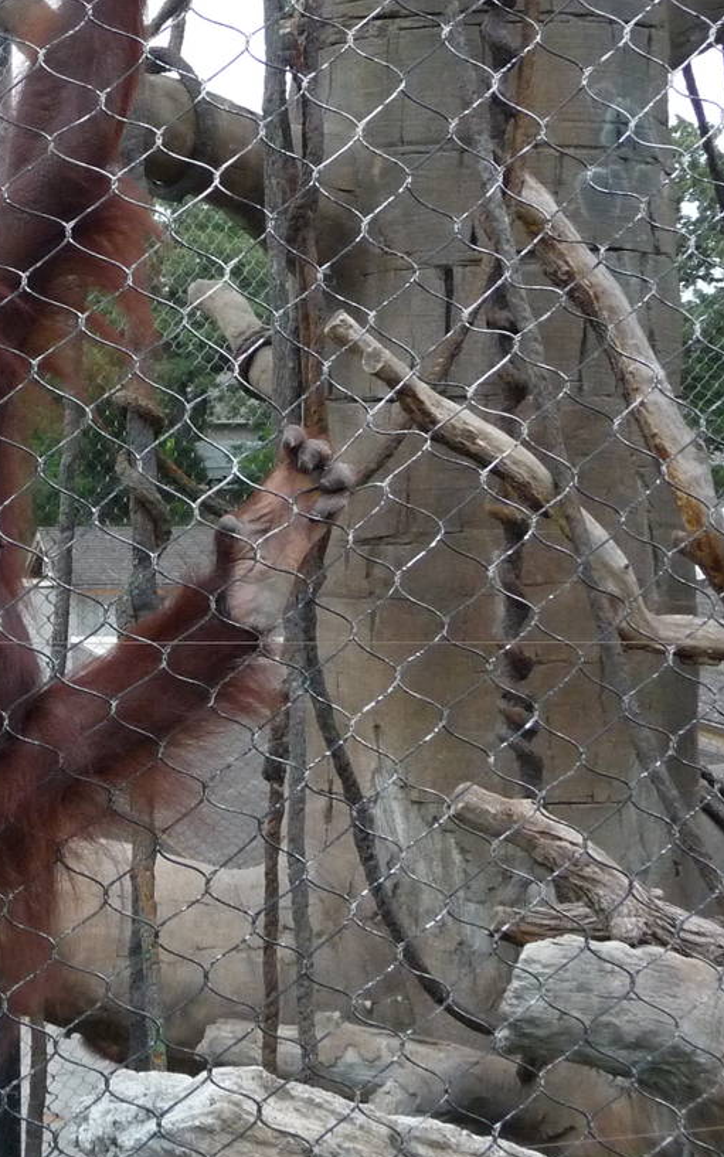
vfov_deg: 24.8
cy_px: 360
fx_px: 2619
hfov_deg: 15.0
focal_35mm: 83
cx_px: -224
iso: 320
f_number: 3.9
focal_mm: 6.7
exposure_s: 1/500
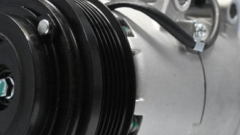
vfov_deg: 14.7
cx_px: 102
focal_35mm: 82
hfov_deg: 25.9
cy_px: 79
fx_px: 522
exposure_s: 1/125
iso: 1600
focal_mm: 25
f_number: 4.2
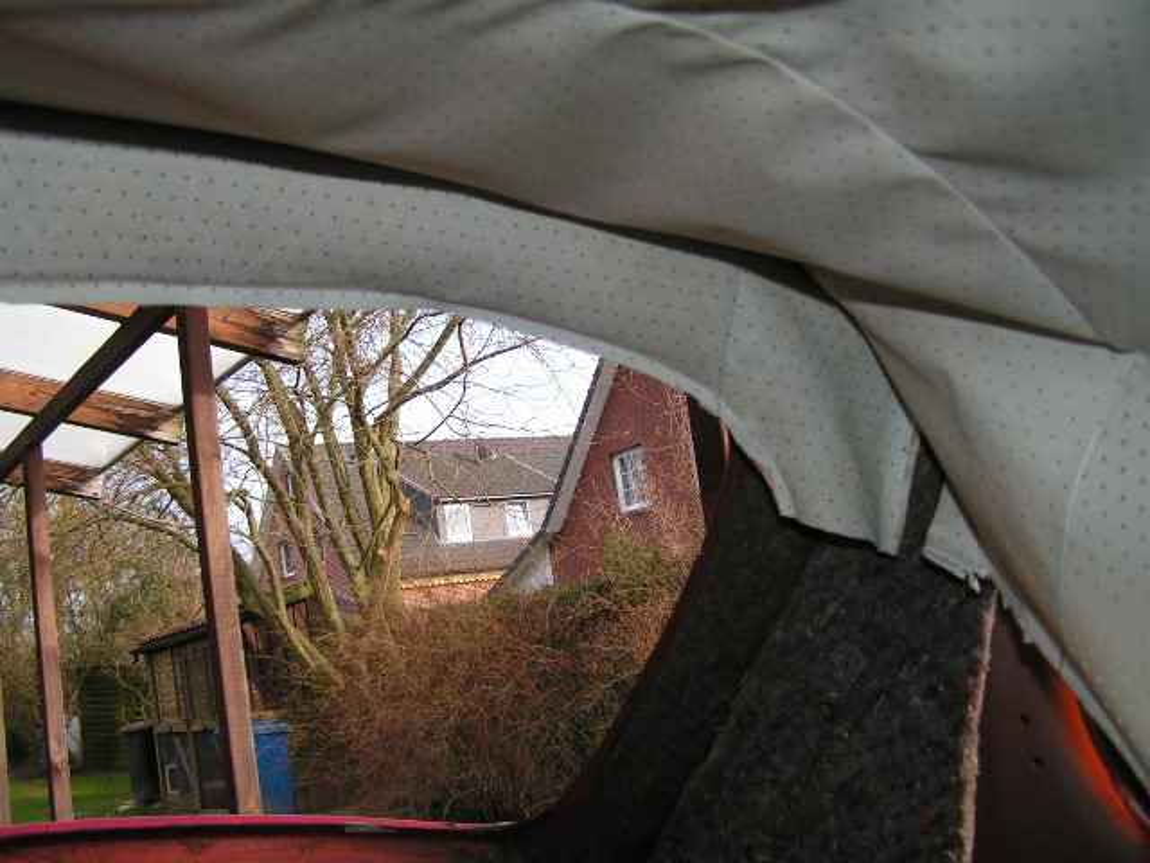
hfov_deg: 49.0
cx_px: 575
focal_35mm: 38
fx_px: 1262
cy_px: 432
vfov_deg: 37.7
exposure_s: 1/200
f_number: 2.8
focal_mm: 6.3
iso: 50
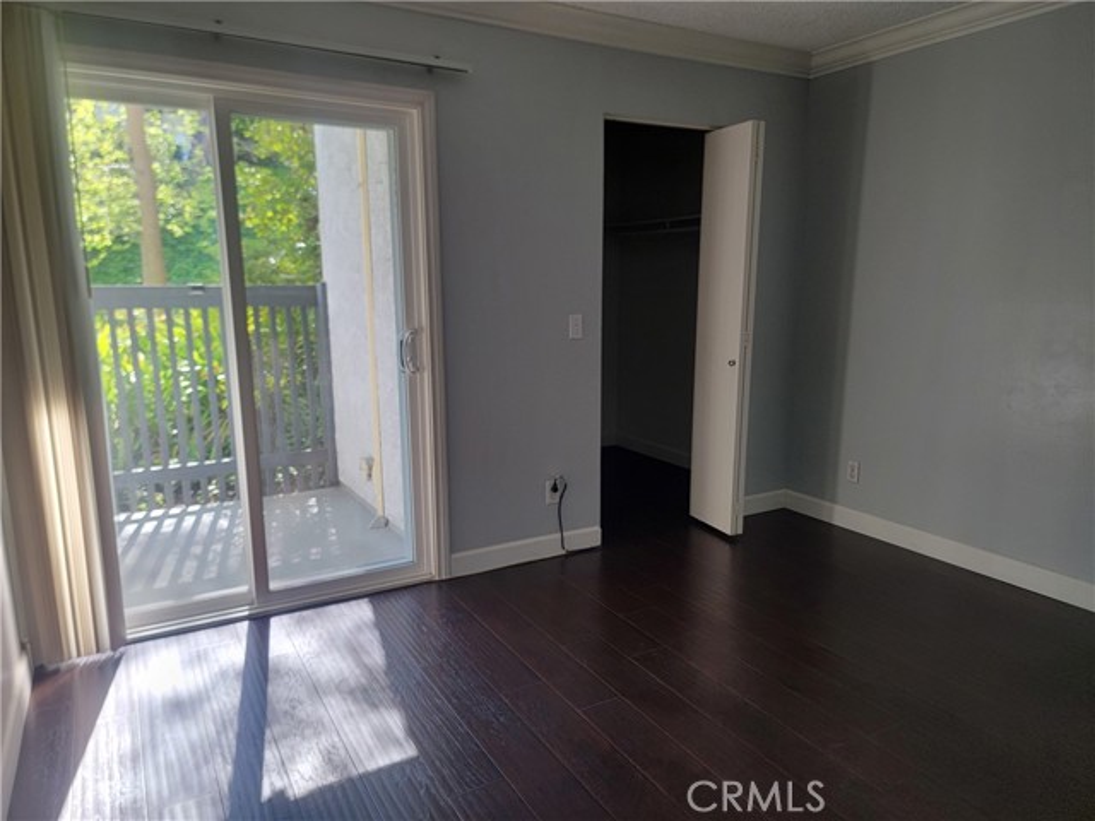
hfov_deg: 71.6
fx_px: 759
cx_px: 548
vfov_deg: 56.8
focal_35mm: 24
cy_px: 410
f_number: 1.8
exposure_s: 1/120
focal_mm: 6.7
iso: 125
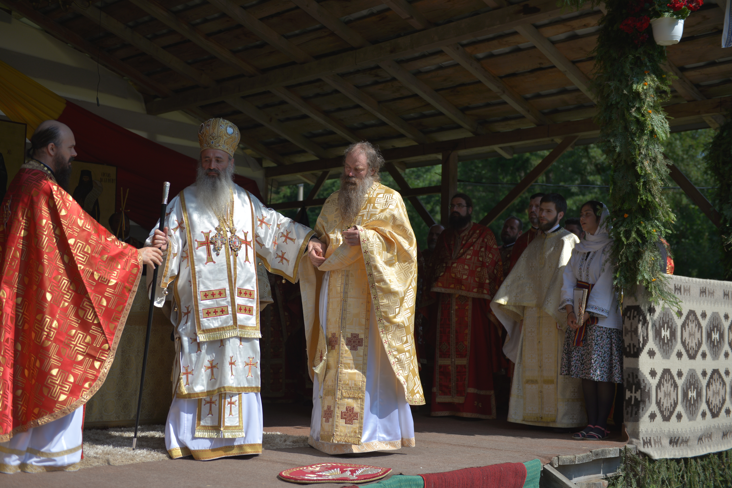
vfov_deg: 29.9
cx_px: 366
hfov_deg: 43.6
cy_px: 244
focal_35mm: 45
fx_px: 915
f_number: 2.8
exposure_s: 1/3200
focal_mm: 45
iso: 100
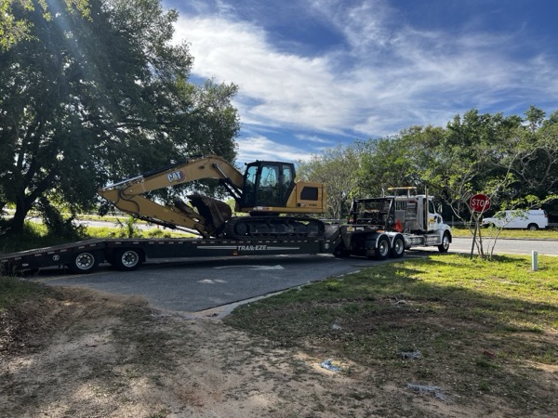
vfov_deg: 53.1
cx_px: 279
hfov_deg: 67.3
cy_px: 209
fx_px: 419
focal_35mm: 26
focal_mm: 5.7
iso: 50
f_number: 1.5
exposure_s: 1/2841
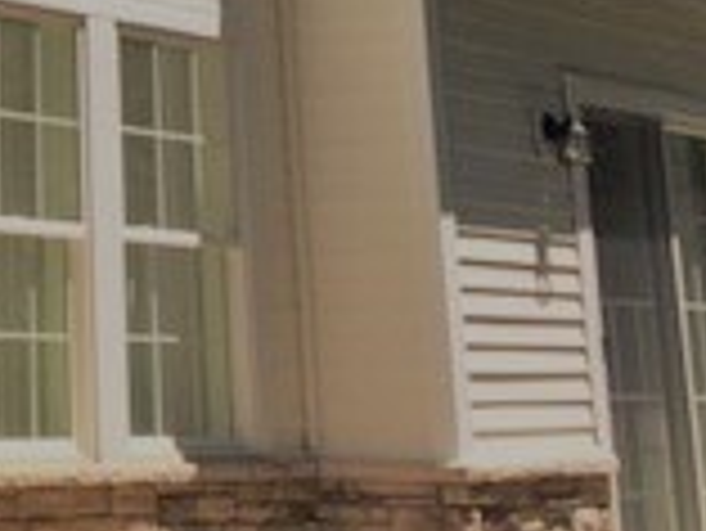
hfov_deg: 15.9
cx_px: -175
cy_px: -297
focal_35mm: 118
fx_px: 2408
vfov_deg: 11.9
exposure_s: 1/2198
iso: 32
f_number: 2.2
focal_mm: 4.15
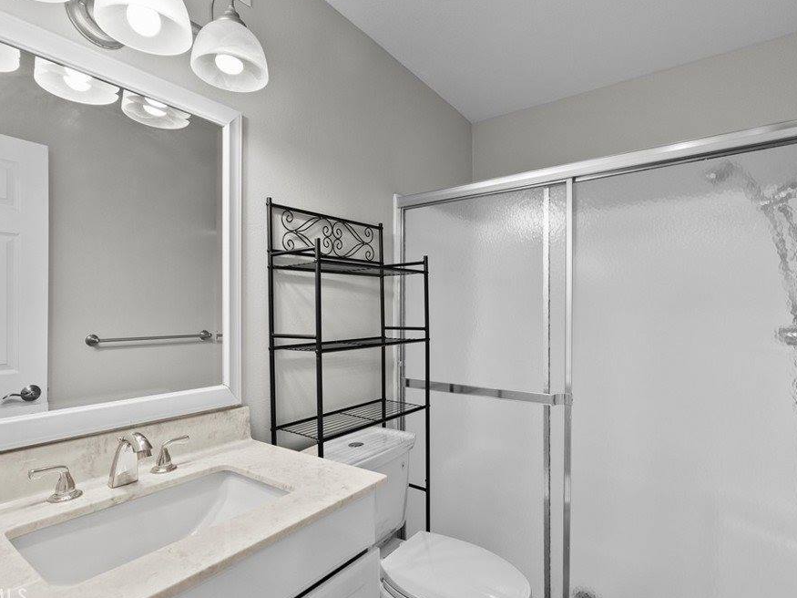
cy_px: 299
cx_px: 392
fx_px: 414
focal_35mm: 18
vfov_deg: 71.6
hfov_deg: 87.8
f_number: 8
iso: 2000
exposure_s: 1/4
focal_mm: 16
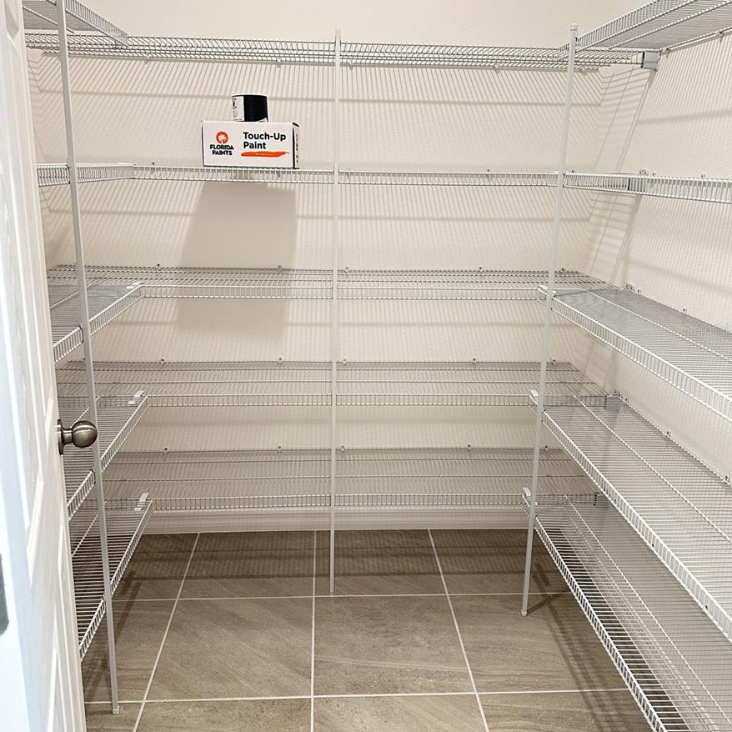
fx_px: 694
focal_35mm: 29
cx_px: 367
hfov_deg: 55.6
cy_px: 328
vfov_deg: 55.5
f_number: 1.78
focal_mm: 6.86
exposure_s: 1/60
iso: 250
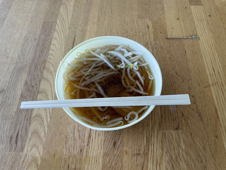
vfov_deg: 53.1
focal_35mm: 26
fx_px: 170
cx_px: 113
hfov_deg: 67.3
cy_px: 85
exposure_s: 1/120
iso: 50
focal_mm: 4.2
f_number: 1.6
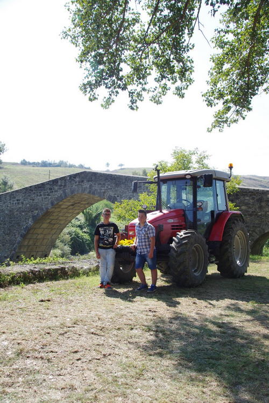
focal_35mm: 39
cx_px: 134
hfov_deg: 34.2
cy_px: 202
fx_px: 437
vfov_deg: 49.6
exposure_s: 1/160
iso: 320
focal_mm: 26
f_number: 9
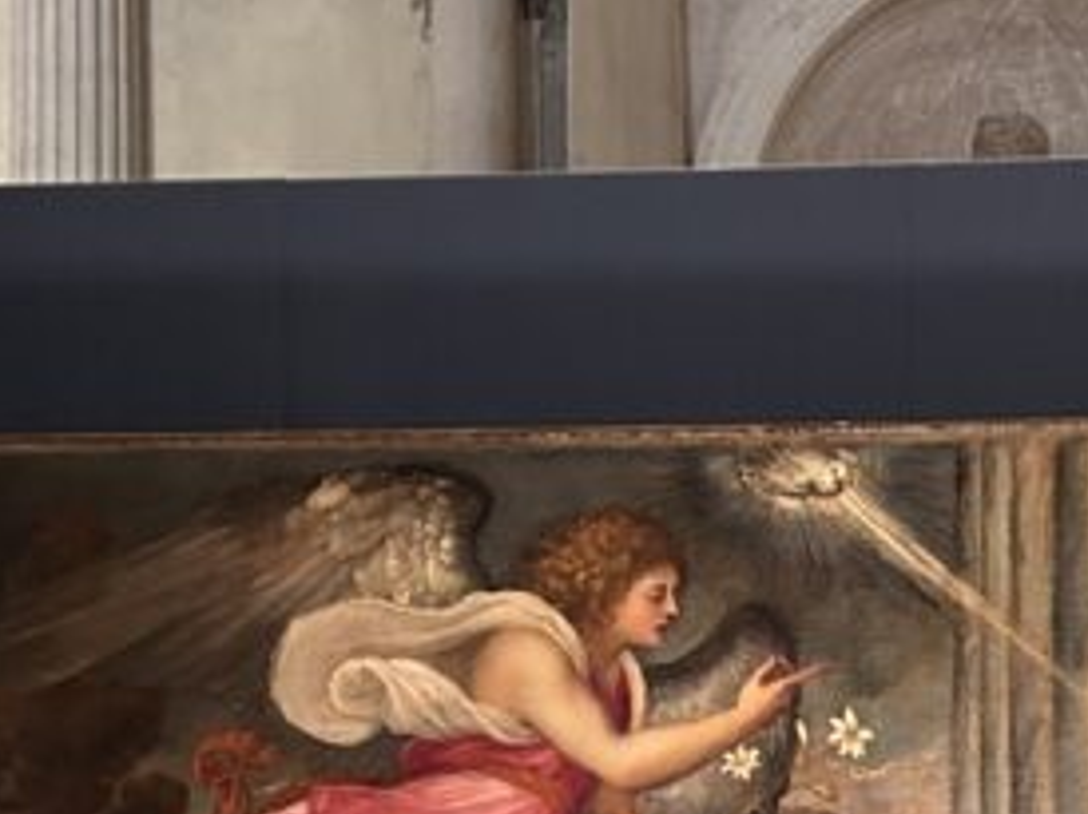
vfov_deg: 18.4
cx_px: 921
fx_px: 2292
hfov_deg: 26.1
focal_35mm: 73
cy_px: 1132
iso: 500
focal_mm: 5.7
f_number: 1.5
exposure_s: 1/50
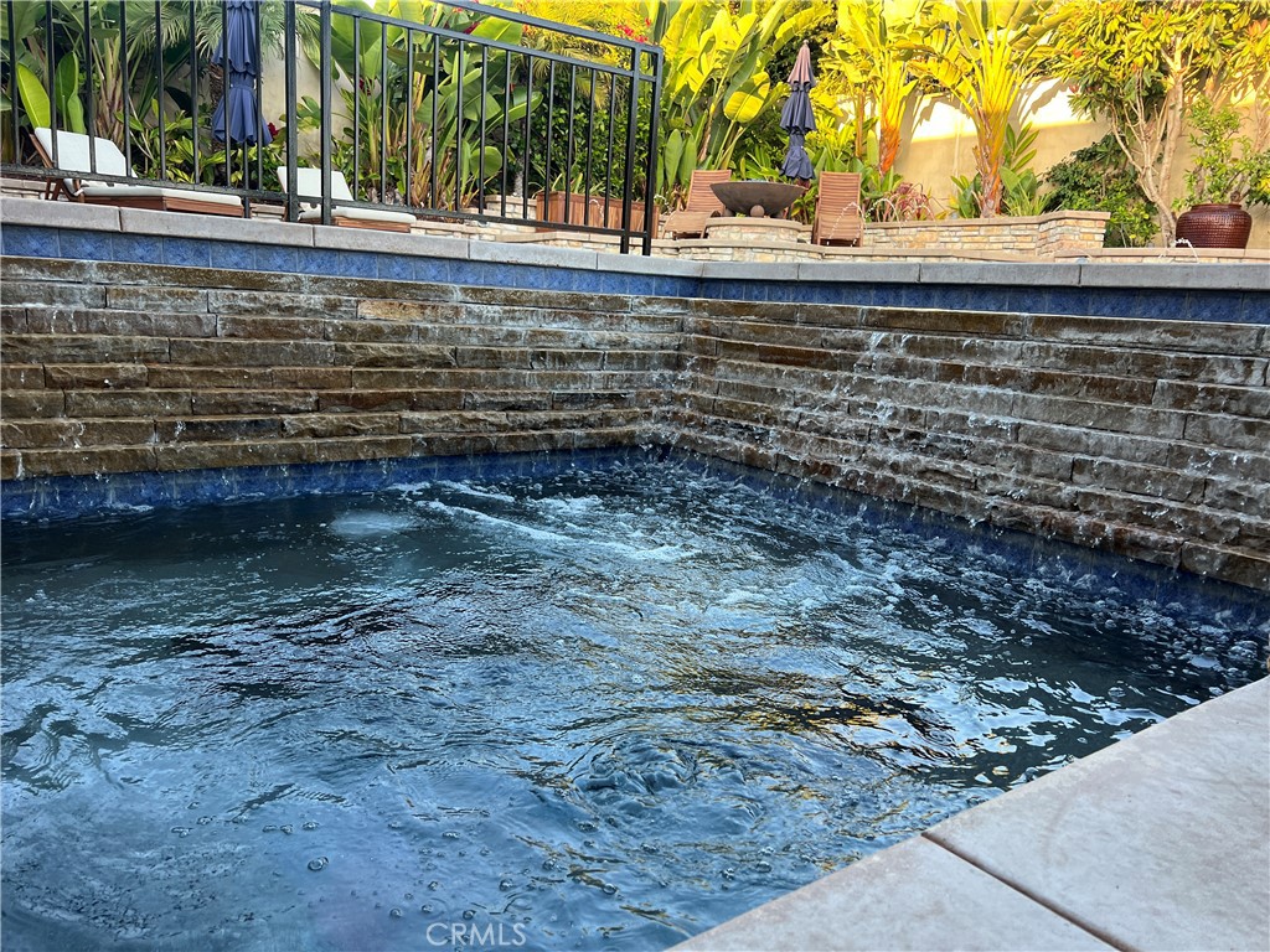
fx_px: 954
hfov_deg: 67.3
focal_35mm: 26
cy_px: 476
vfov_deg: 53.1
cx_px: 635
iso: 50
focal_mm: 5.7
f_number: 1.5
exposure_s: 1/121
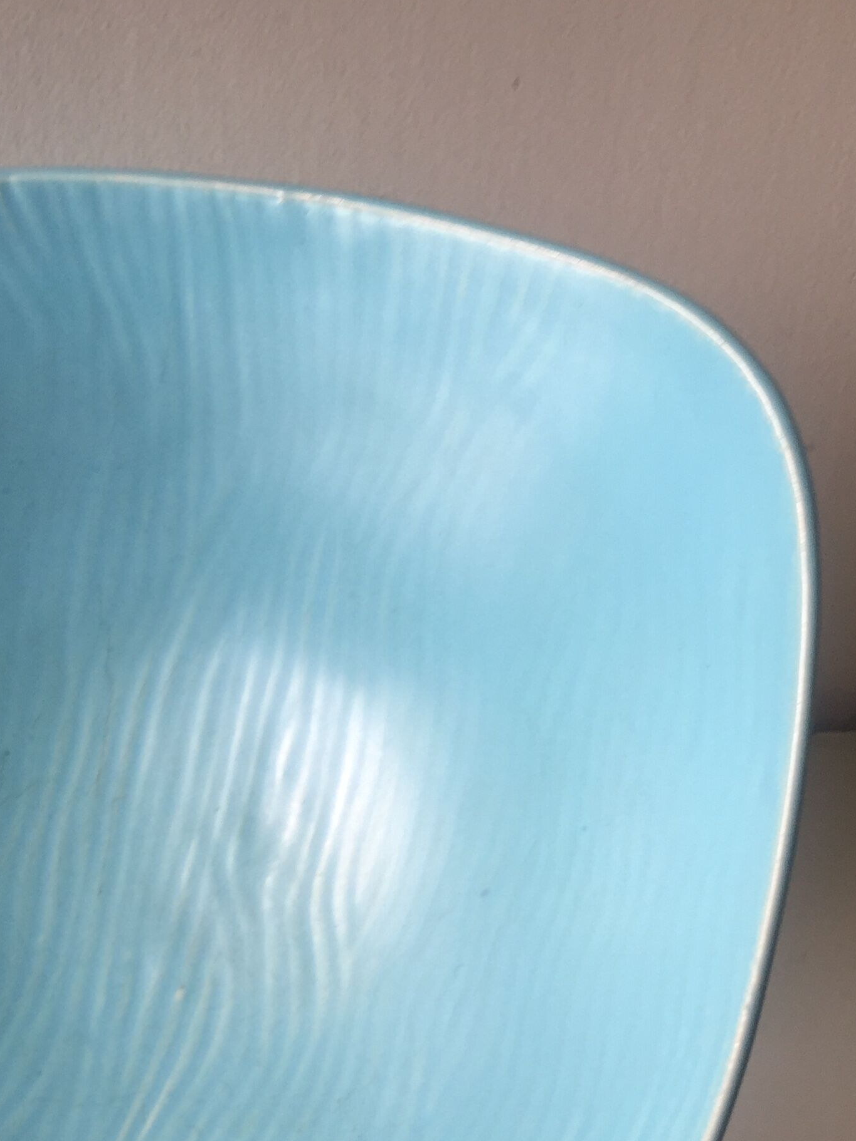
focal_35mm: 52
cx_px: 167
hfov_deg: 27.5
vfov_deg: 36.4
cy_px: 765
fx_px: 1715
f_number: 2.2
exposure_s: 1/50
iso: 32
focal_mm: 4.15
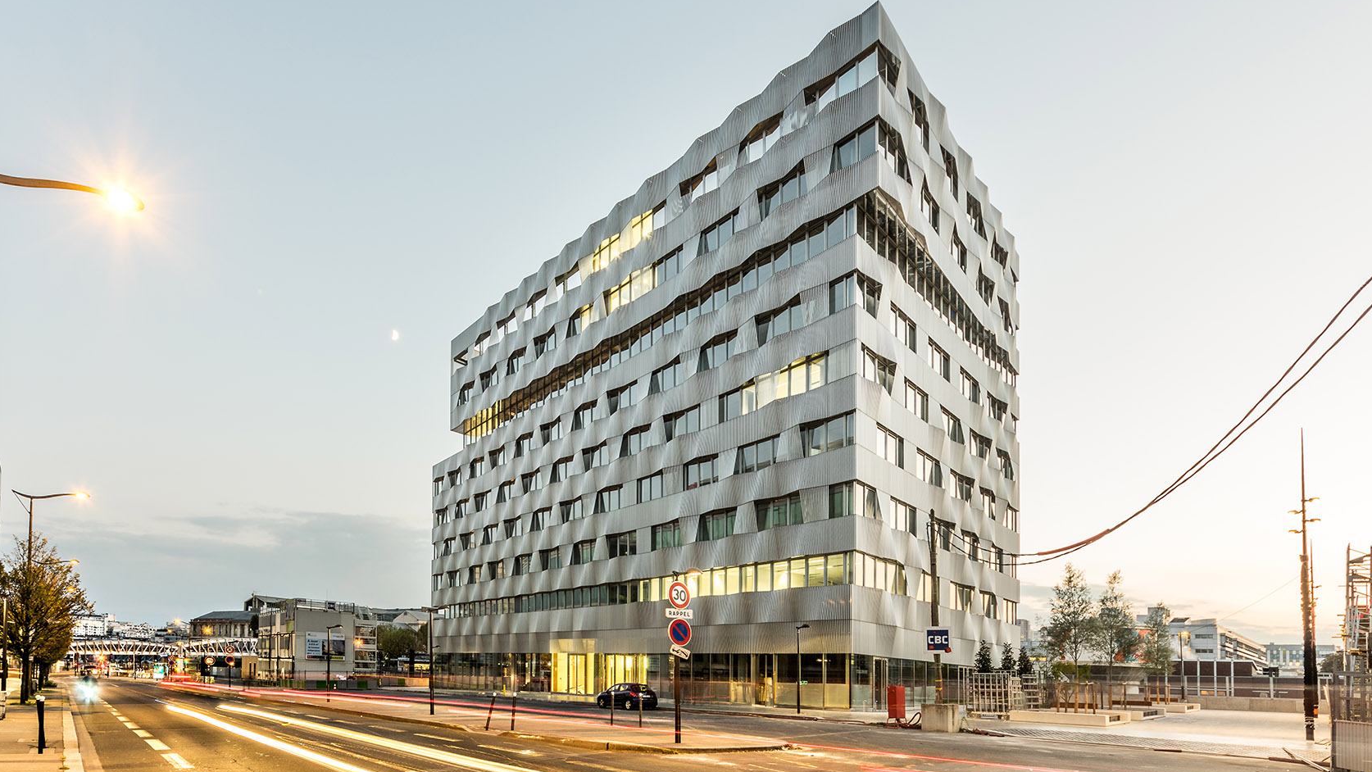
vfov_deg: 63.9
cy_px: 393
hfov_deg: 95.9
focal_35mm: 17
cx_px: 694
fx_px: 619
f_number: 9
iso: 100
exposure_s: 3
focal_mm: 11
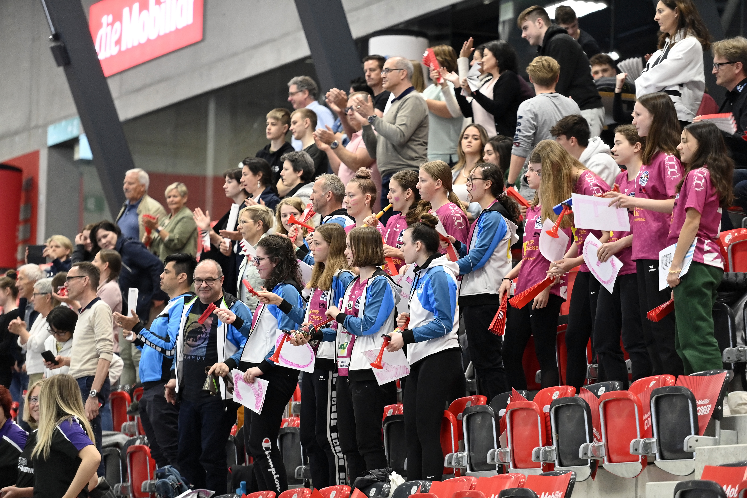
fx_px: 3631
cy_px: 249
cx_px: 374
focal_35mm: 175
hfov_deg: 11.7
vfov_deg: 7.8
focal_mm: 175
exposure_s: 1/400
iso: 2500
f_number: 3.2
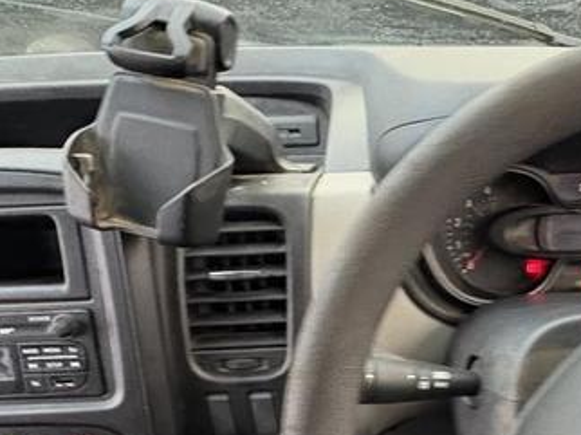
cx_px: 460
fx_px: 654
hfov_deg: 45.6
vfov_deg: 35.6
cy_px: 347
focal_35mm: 39
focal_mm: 2.22
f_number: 2.2
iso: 800
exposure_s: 1/60
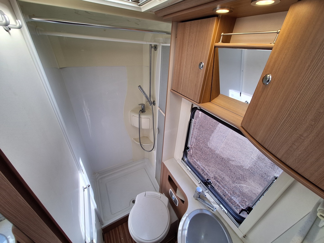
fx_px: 122
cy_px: 122
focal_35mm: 13
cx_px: 162
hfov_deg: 106.2
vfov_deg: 89.9
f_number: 2.2
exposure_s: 1/120
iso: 80
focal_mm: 1.74
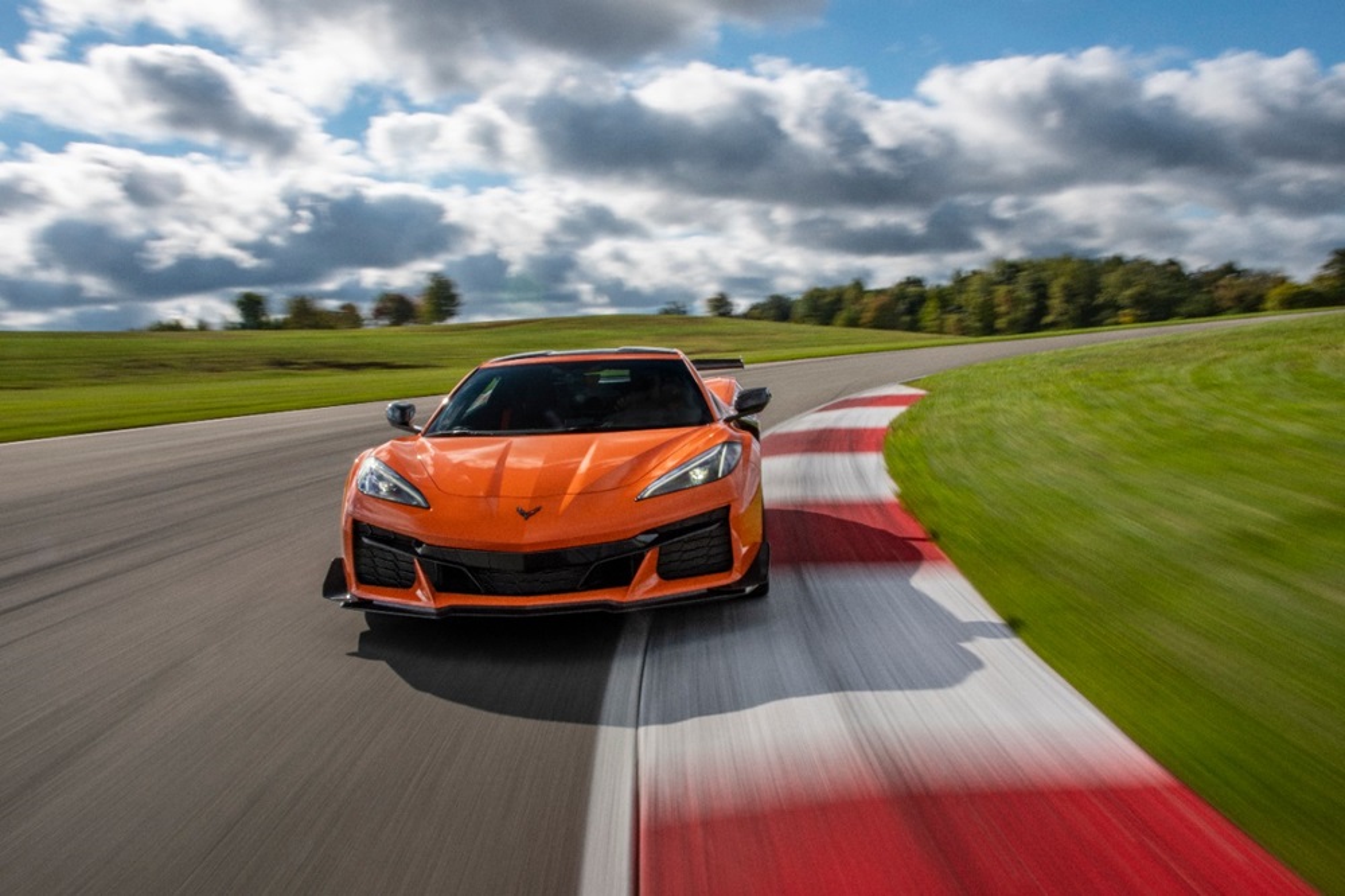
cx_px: 672
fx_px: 1232
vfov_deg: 39.9
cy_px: 448
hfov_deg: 57.2
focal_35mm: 33
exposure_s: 1/20
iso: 100
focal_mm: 22
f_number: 25
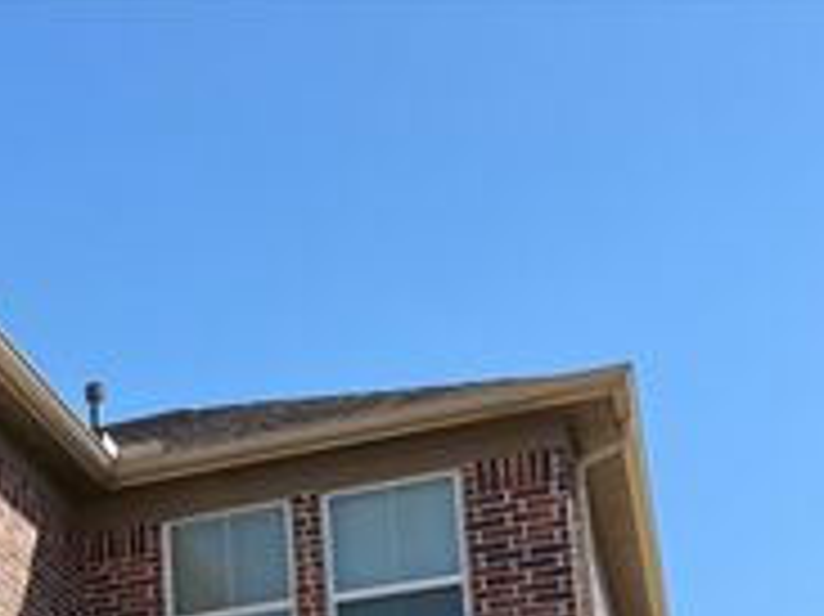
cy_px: 834
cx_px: -194
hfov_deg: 24.5
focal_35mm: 71
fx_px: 1689
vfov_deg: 18.9
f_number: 1.6
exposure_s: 1/1848
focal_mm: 5.96
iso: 50
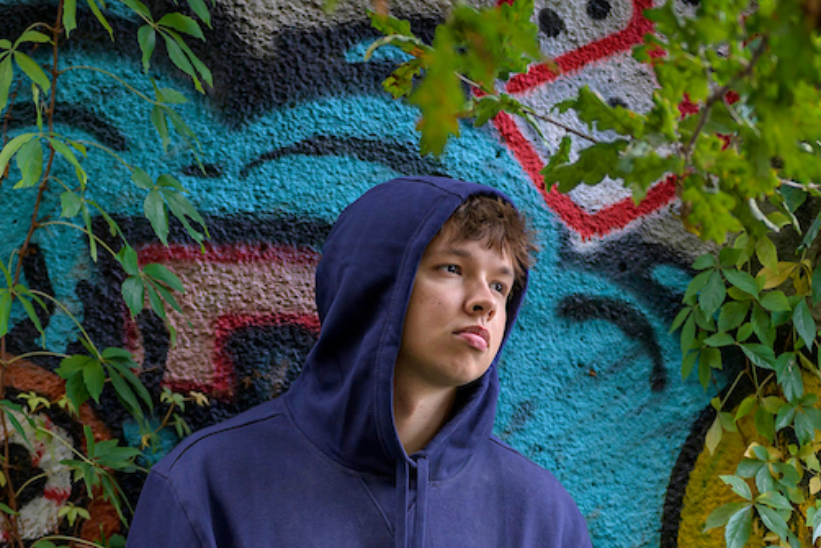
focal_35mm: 203
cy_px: 582
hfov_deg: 10.1
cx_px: 126
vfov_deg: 6.7
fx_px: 4631
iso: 320
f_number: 1.2
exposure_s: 1/640
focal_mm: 85
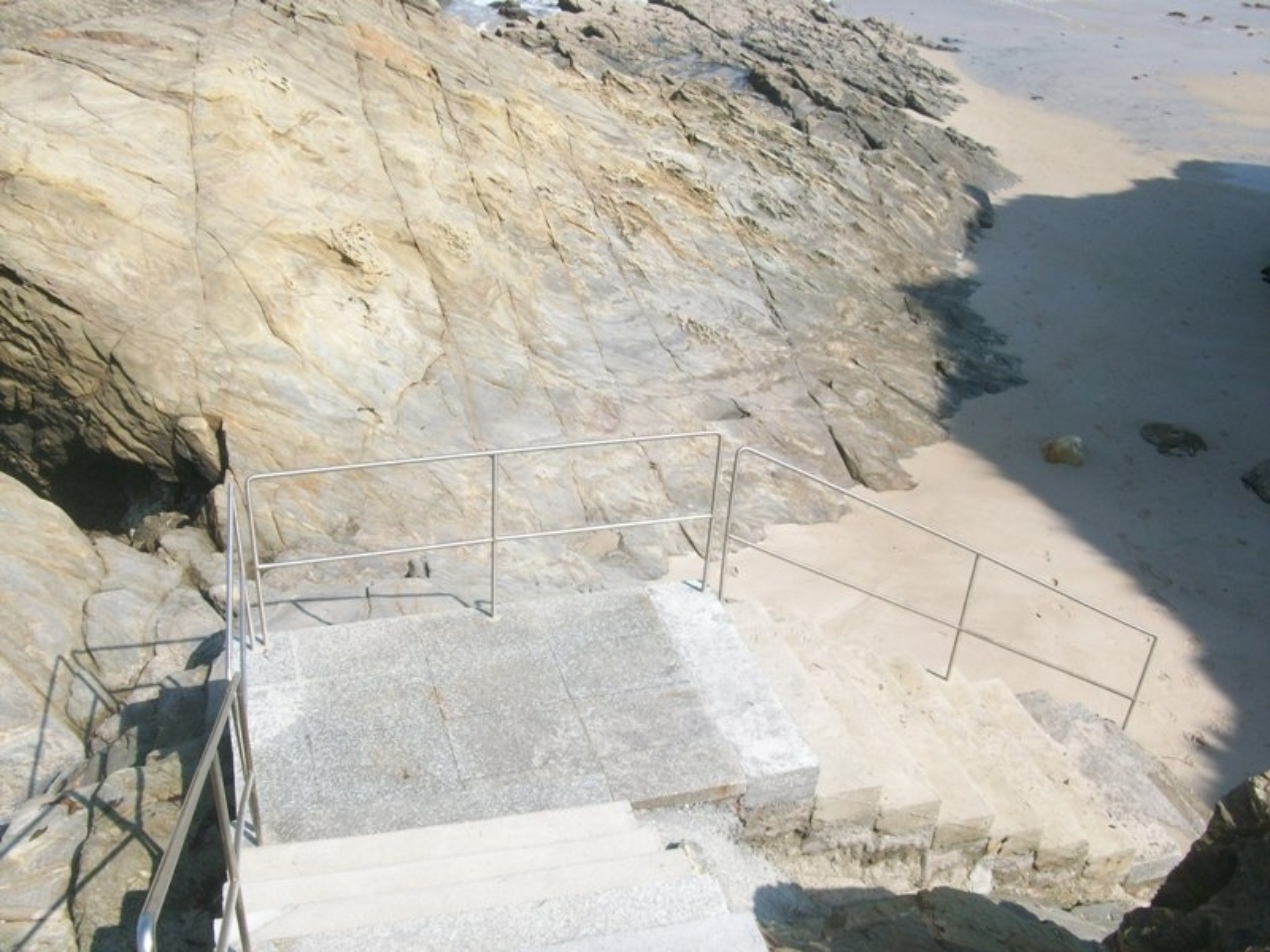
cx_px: 635
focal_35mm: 34
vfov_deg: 41.8
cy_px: 476
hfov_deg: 54.0
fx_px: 1247
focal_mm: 5.7
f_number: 5.5
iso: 64
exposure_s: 1/261
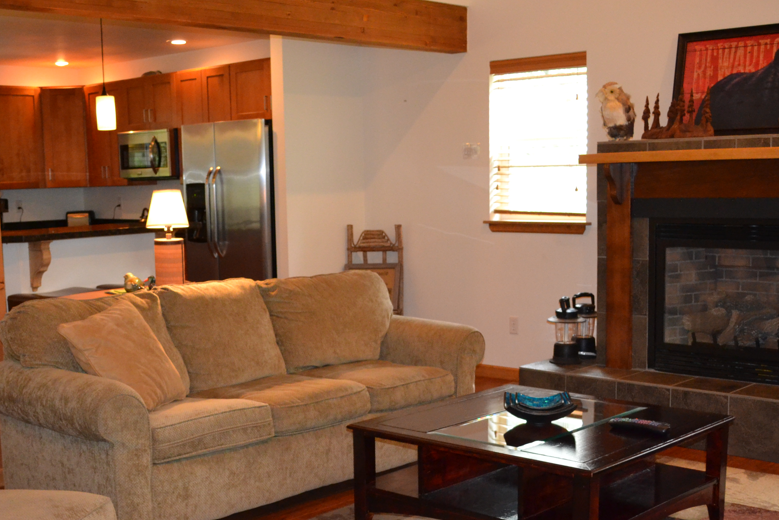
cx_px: 340
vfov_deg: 26.9
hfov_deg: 39.5
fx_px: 1082
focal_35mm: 50
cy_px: 332
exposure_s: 1/60
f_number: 3.8
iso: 1800
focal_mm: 22
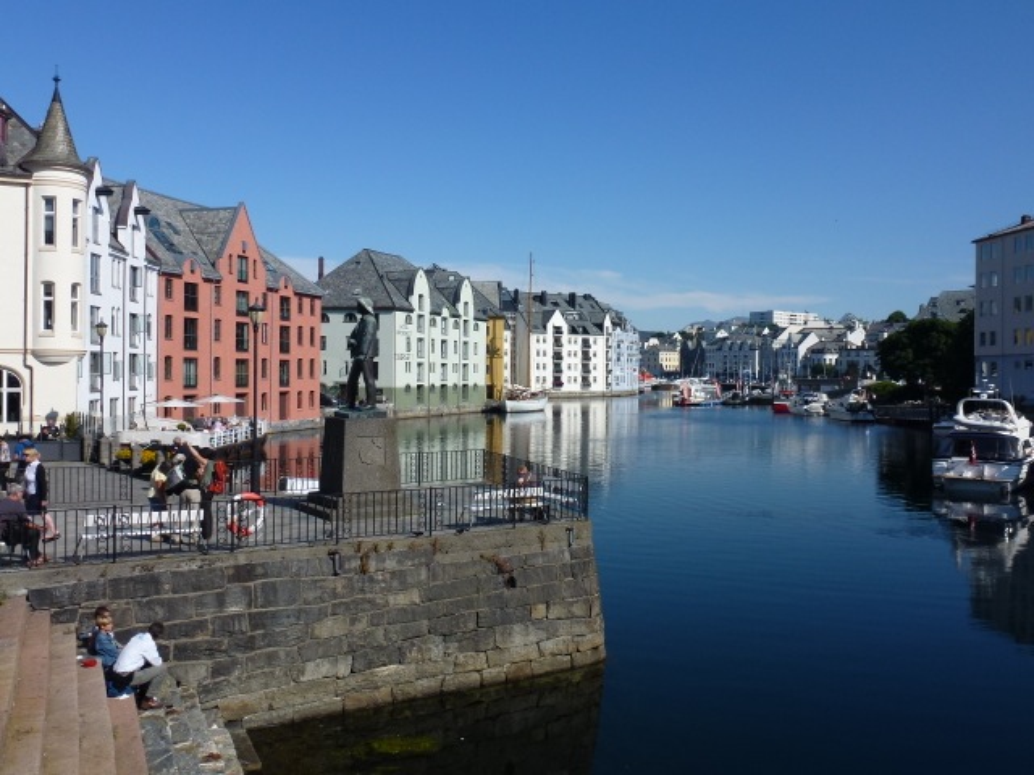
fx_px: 926
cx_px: 517
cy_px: 388
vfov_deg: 45.4
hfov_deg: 58.4
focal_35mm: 31
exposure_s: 1/1600
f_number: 4
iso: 100
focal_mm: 5.4
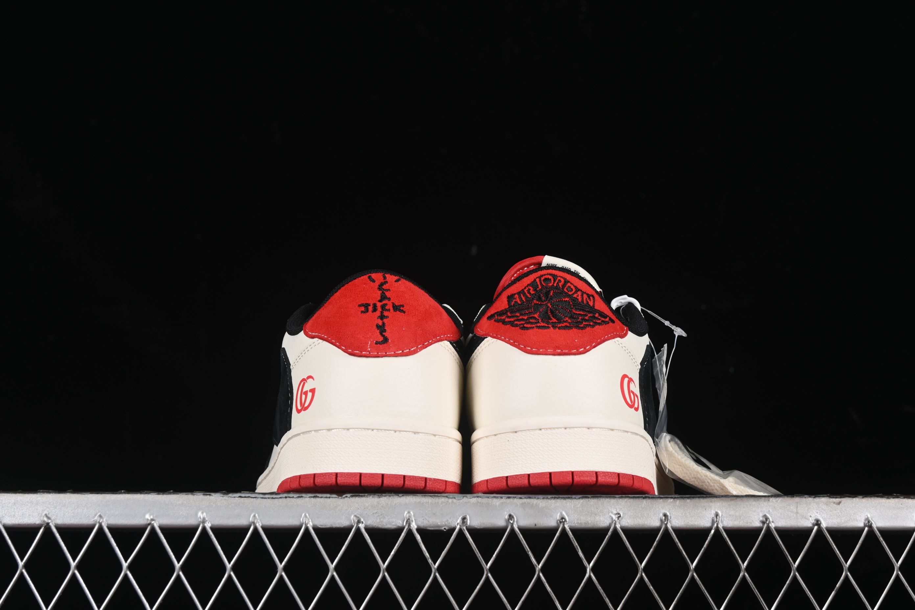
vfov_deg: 18.2
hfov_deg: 27.0
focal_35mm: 75
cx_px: 458
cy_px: 305
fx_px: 1906
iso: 160
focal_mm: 50
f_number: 8
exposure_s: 1/80
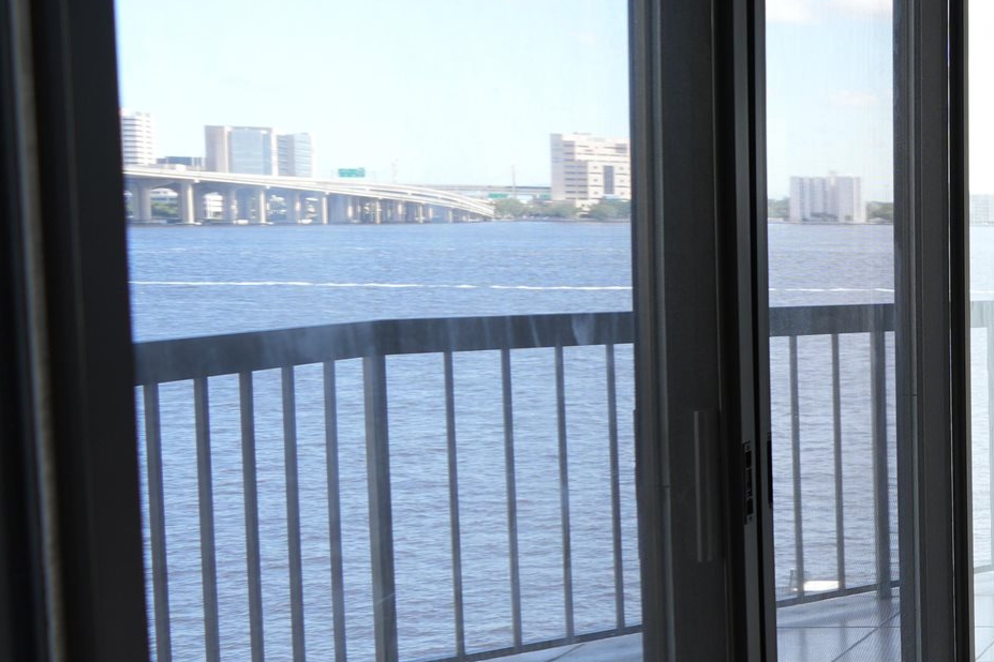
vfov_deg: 25.5
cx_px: 1608
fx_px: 1463
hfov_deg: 24.9
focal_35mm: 53
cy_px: 328
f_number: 4
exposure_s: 1/60
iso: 100
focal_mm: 16
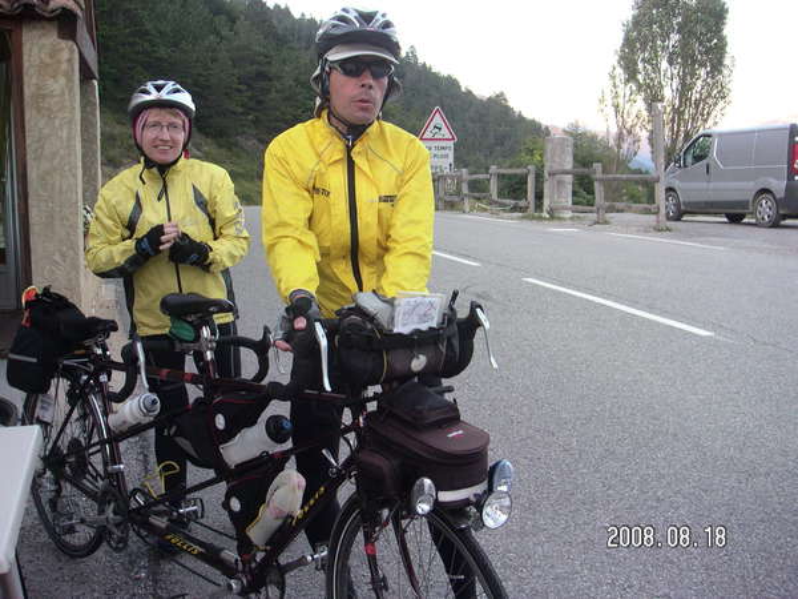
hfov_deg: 49.0
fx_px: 876
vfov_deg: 37.7
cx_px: 399
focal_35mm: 38
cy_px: 300
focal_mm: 6
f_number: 2.8
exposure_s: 1/50
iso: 50
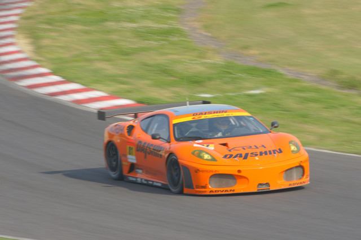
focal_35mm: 600
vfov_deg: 2.3
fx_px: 6013
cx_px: 180
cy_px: 120
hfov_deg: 3.4
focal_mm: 400
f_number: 16
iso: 200
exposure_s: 1/125
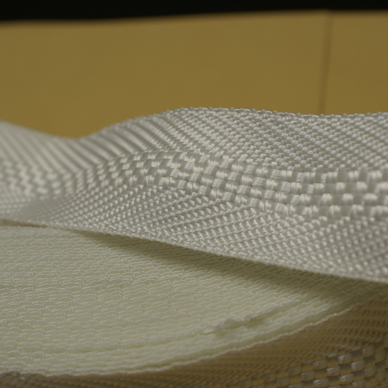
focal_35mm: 54
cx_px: 186
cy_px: 193
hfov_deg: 31.6
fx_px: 685
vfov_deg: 31.6
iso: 100
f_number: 5
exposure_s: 1/50
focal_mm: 28
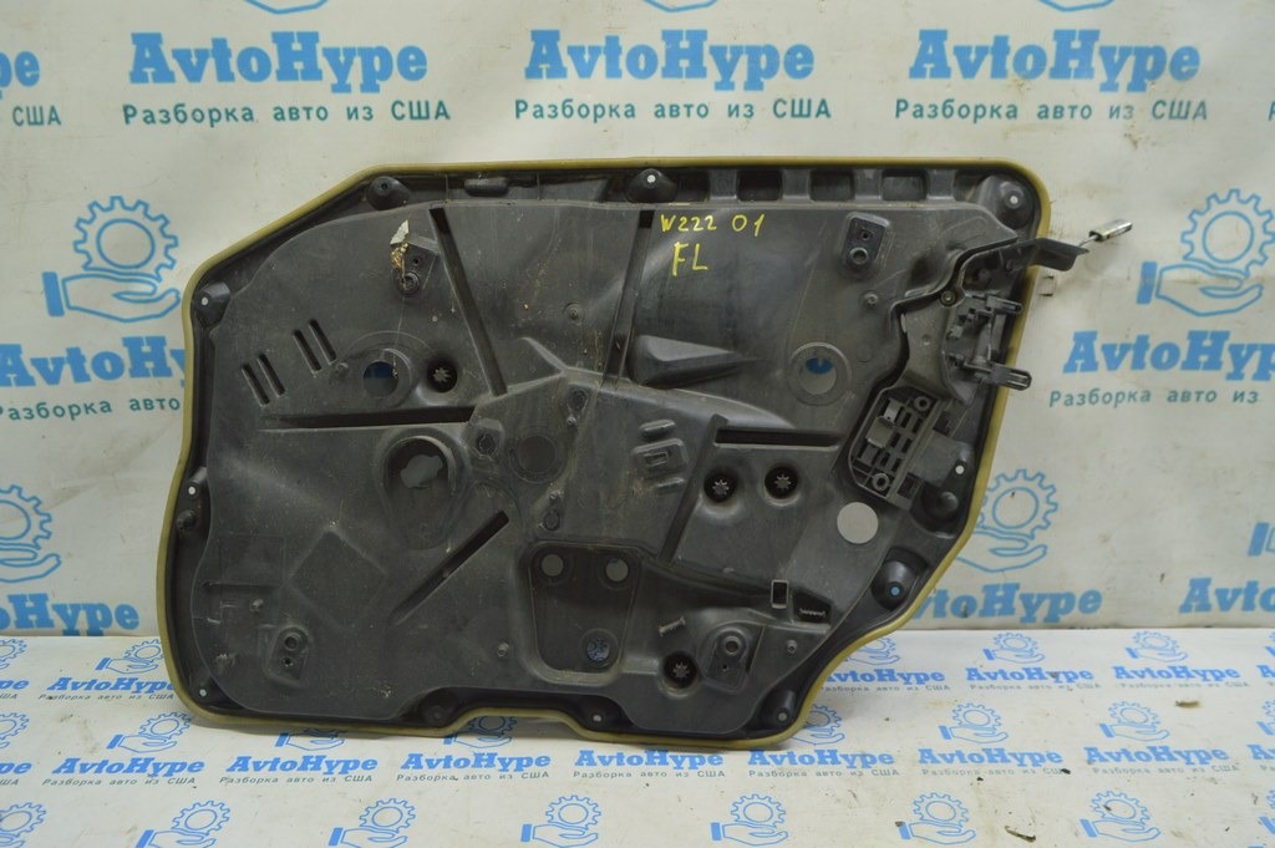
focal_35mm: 30
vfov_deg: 43.5
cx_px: 638
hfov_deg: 62.0
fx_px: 1062
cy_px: 424
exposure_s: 1/20
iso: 400
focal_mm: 20
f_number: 5.6
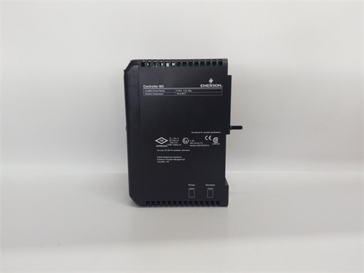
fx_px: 284
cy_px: 136
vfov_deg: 51.4
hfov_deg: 65.3
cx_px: 182
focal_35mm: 27
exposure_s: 1/33
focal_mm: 3.79
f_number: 2
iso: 104
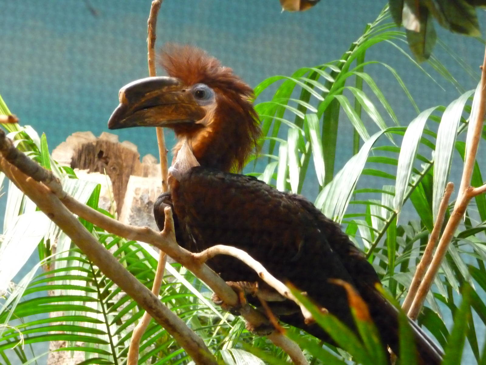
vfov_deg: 10.1
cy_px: 182
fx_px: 2064
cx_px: 243
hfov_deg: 13.4
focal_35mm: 147
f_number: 4.8
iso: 800
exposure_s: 1/40
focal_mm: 25.2
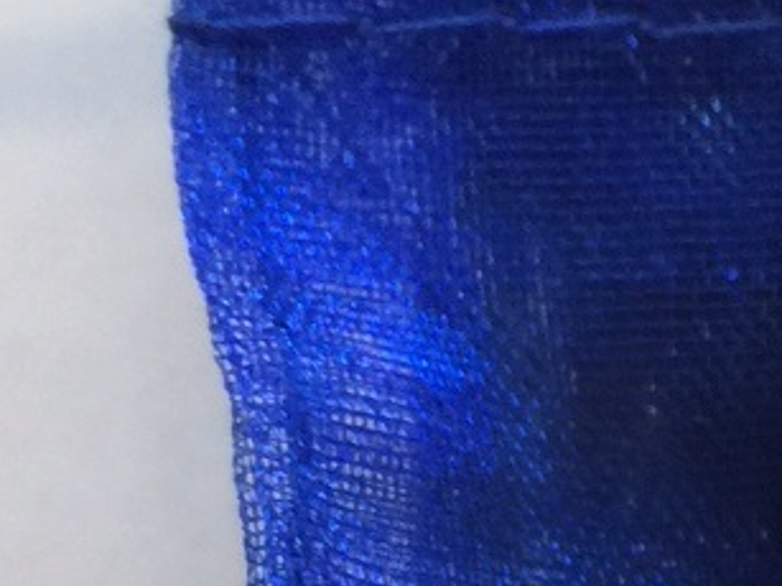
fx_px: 3478
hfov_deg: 11.6
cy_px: 805
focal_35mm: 154
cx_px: 1526
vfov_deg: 9.4
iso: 40
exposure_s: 1/30
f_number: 2.2
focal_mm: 4.15
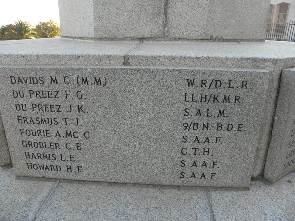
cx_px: 148
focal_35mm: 26
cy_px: 110
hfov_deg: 67.3
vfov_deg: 53.1
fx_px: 222
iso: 64
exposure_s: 1/50
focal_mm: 4.6
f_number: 2.8
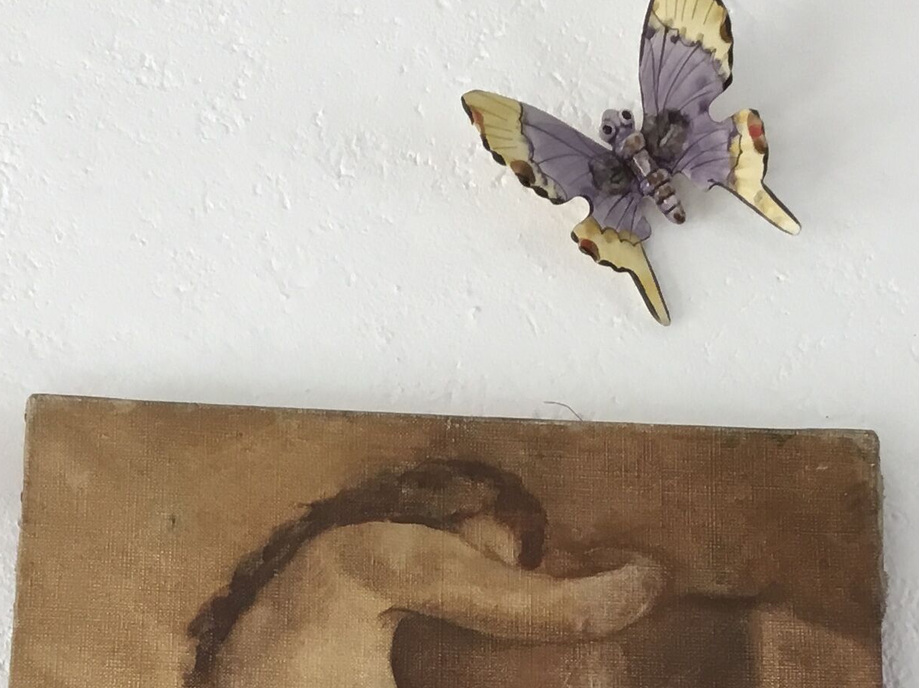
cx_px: 496
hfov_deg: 23.3
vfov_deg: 16.5
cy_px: 906
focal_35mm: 84
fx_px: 2229
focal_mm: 3.3
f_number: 2.4
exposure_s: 1/33
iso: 25
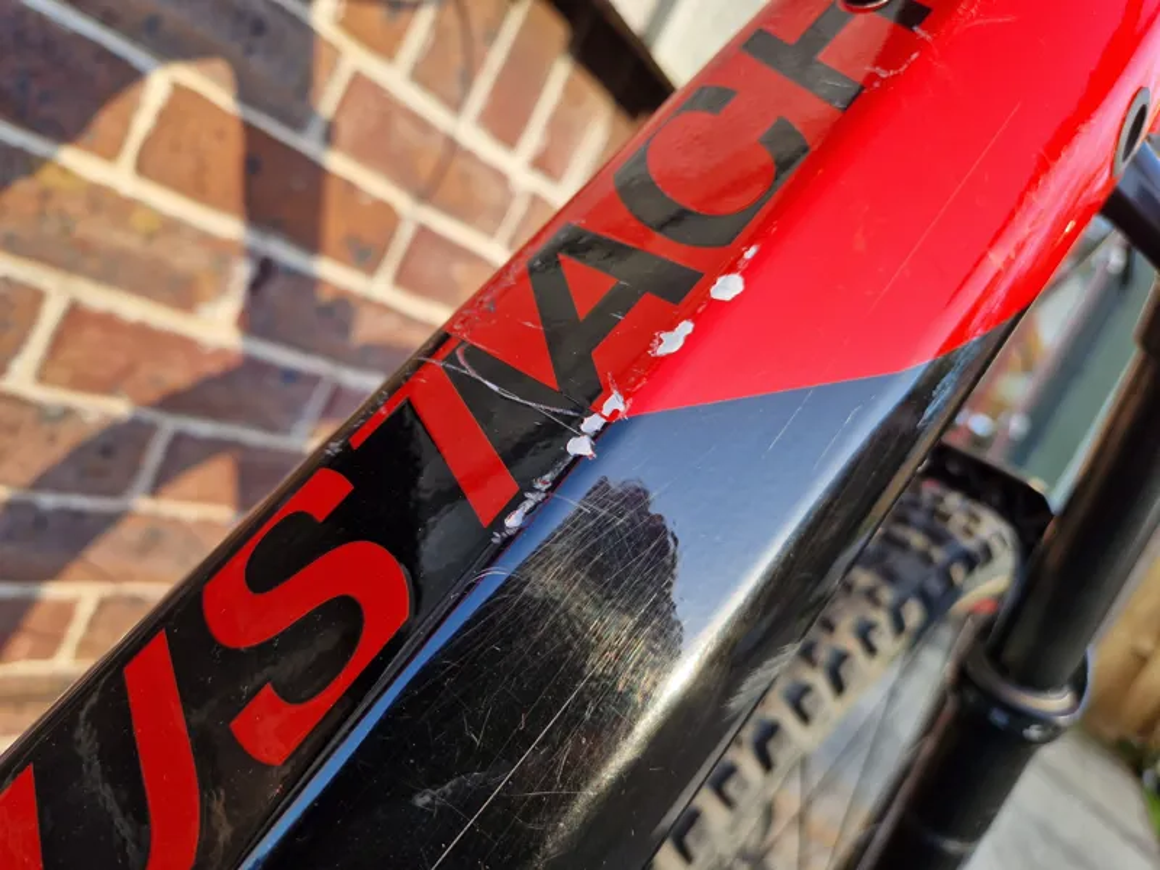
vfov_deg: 58.9
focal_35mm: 23
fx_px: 771
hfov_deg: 73.9
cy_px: 435
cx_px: 580
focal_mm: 5.4
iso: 50
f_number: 1.8
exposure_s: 1/180
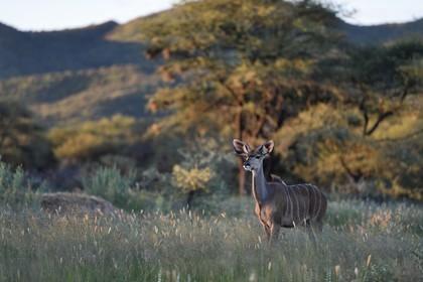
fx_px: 2350
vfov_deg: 6.9
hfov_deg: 10.3
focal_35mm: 200
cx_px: 212
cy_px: 141
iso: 200
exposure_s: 1/320
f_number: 2.8
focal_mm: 200
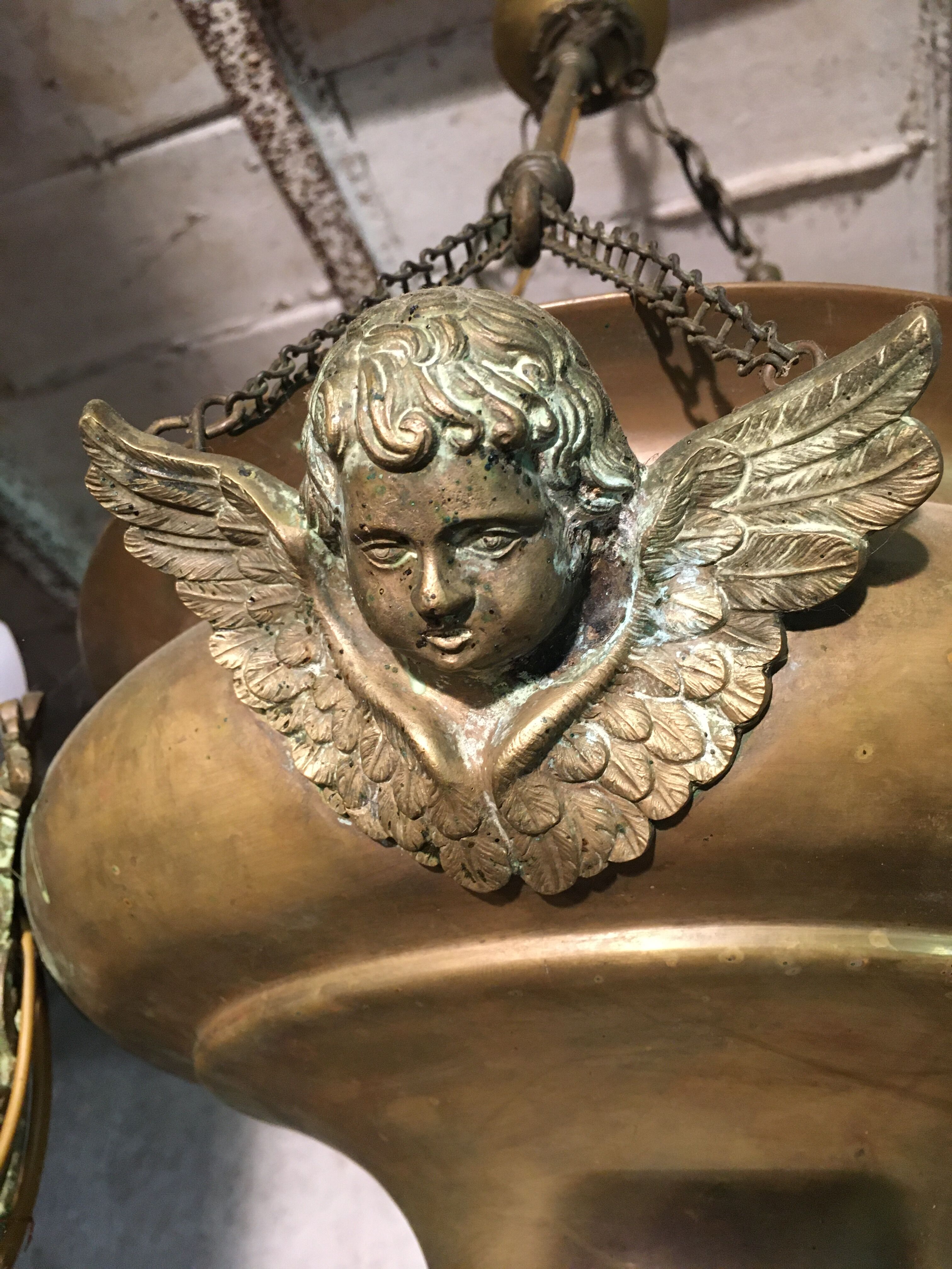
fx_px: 1063
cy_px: 634
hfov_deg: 48.2
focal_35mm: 29
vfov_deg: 61.7
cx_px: 476
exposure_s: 1/33
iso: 200
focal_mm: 4.15
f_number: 2.2
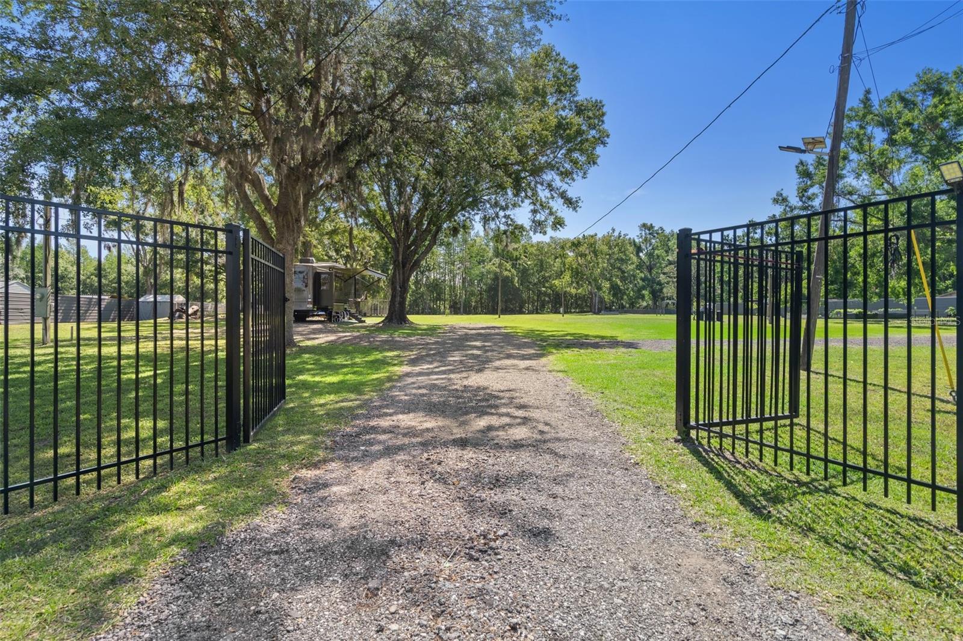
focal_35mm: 17
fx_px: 455
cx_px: 482
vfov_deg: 70.4
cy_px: 320
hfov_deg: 93.3
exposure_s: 1/15
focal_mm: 17
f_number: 8
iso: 320
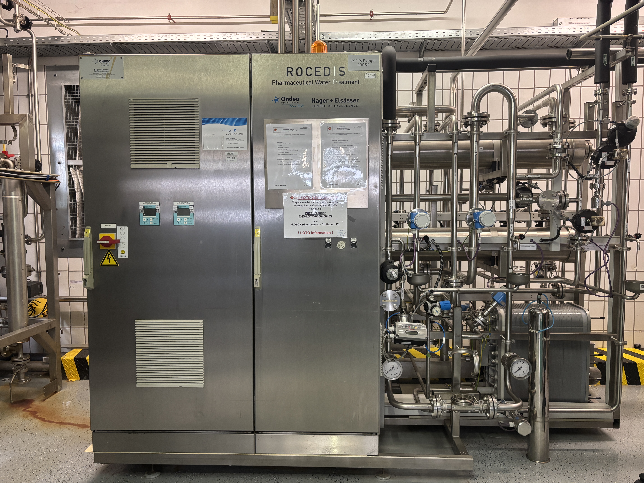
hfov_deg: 67.3
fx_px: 484
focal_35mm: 26
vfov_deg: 53.1
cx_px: 322
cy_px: 242
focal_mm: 5.96
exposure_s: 1/50
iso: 320
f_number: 1.6
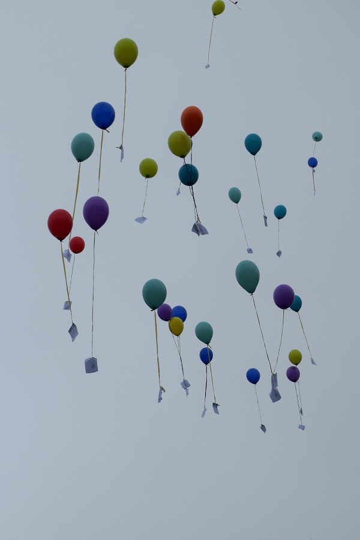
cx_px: 180
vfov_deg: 19.5
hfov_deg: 13.0
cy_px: 270
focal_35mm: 105
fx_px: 1575
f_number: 7.1
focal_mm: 70
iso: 400
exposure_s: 1/1600
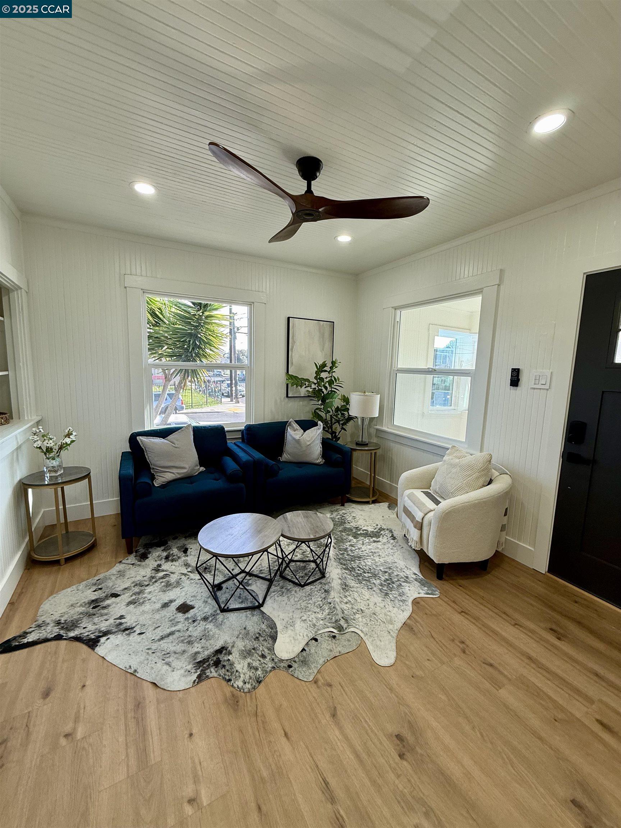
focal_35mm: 14
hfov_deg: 85.7
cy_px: 414
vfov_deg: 102.1
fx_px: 335
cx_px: 310
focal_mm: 2.22
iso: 64
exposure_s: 1/99
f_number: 2.2
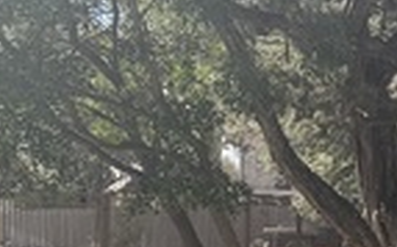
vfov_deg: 11.2
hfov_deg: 14.4
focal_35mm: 114
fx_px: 1232
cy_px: 305
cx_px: 847
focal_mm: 6.76
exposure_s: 1/1727
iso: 80
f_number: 1.78
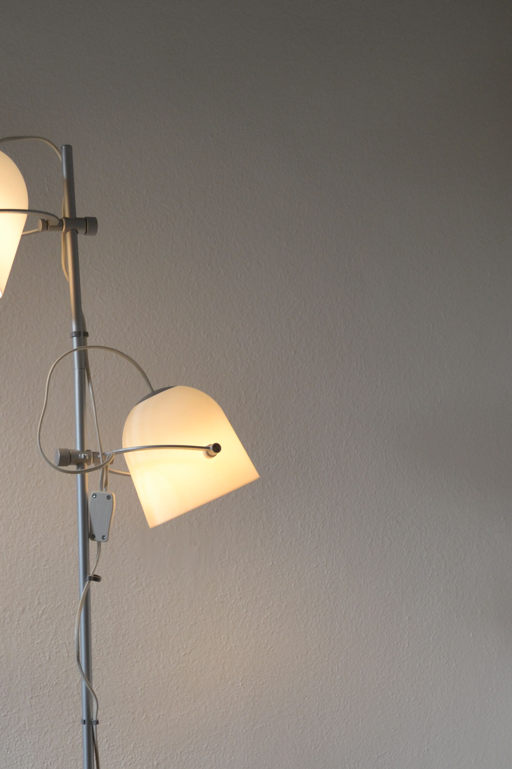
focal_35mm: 48
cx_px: 112
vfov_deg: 38.7
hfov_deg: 27.6
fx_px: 1024
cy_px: 666
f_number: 5.6
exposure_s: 1/125
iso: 400
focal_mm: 18
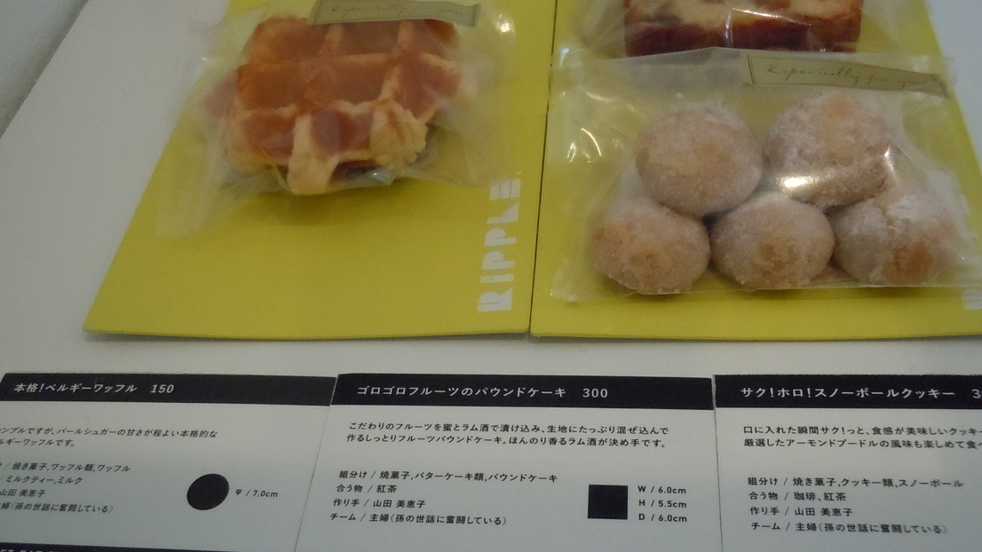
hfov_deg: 51.6
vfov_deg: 30.3
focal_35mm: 39
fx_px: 1015
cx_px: 488
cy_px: 334
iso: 800
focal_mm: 5.9
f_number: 4
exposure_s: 1/125
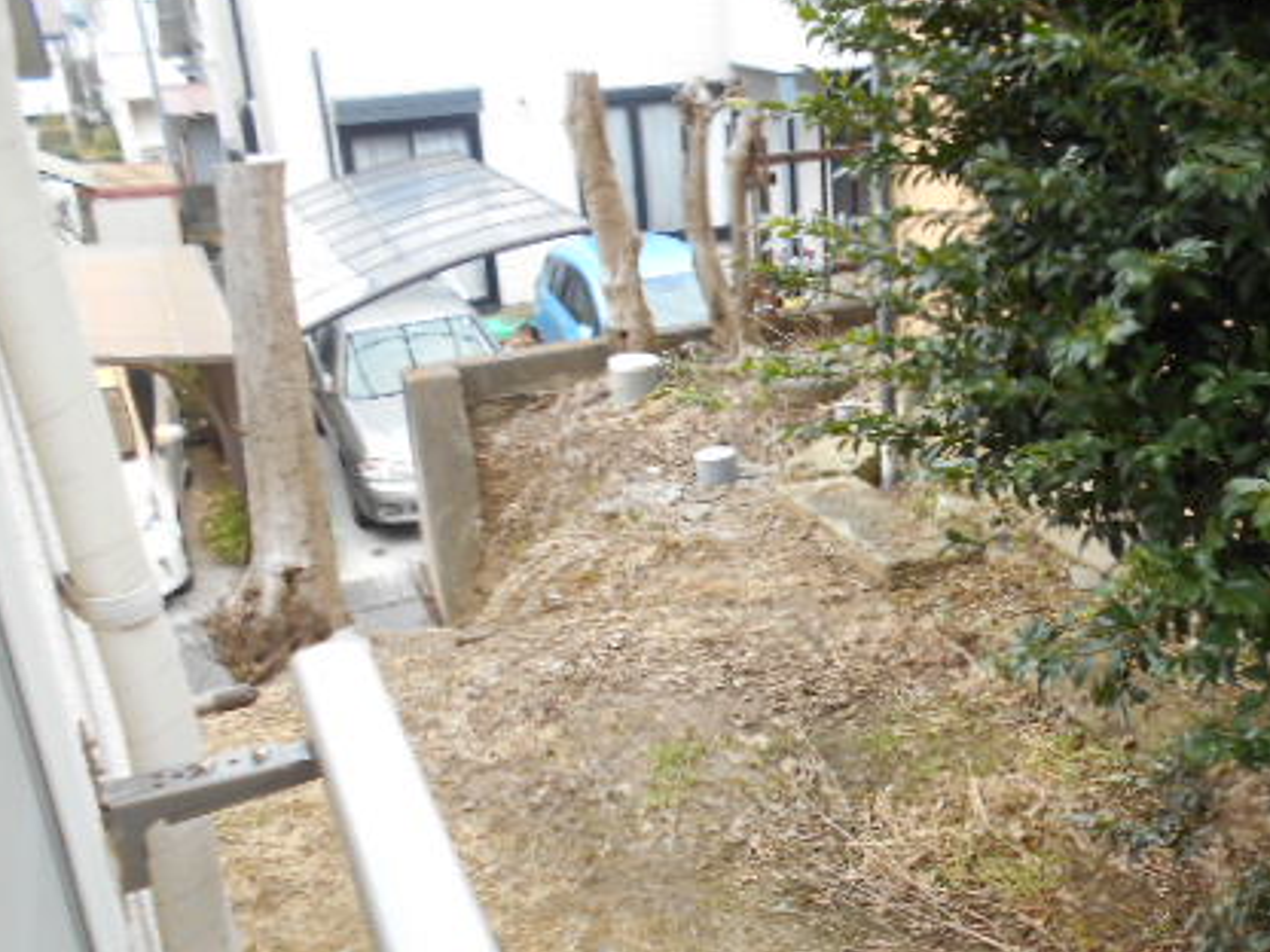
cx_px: 891
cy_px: 589
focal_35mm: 40
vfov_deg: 35.8
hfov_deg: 45.7
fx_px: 1468
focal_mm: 4.6
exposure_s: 1/80
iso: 80
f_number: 3.2
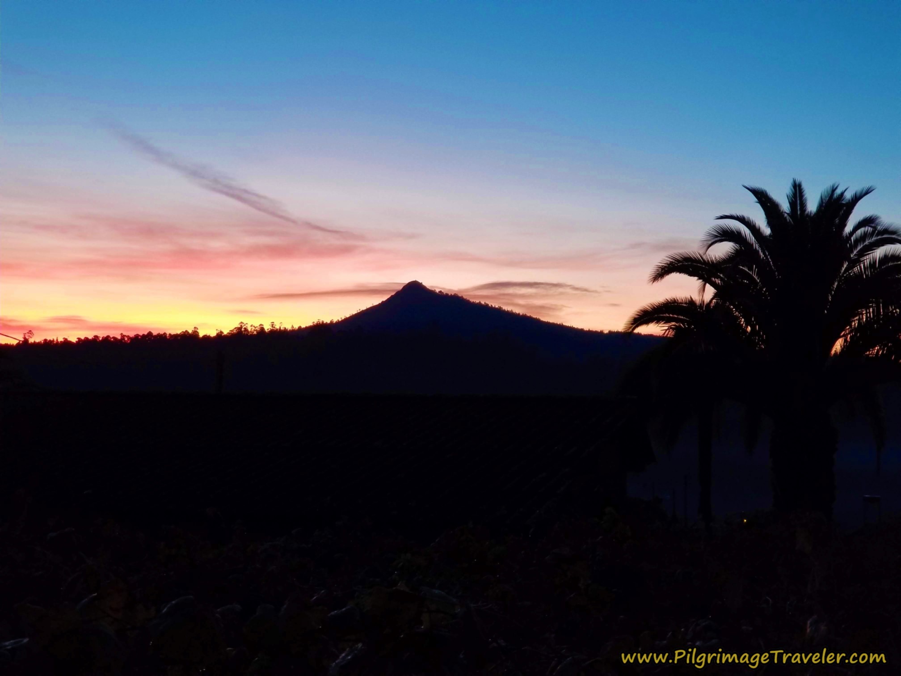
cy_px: 338
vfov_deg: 28.0
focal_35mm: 52
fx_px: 1353
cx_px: 450
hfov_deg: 36.8
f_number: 2.4
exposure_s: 1/30
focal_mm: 6
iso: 200
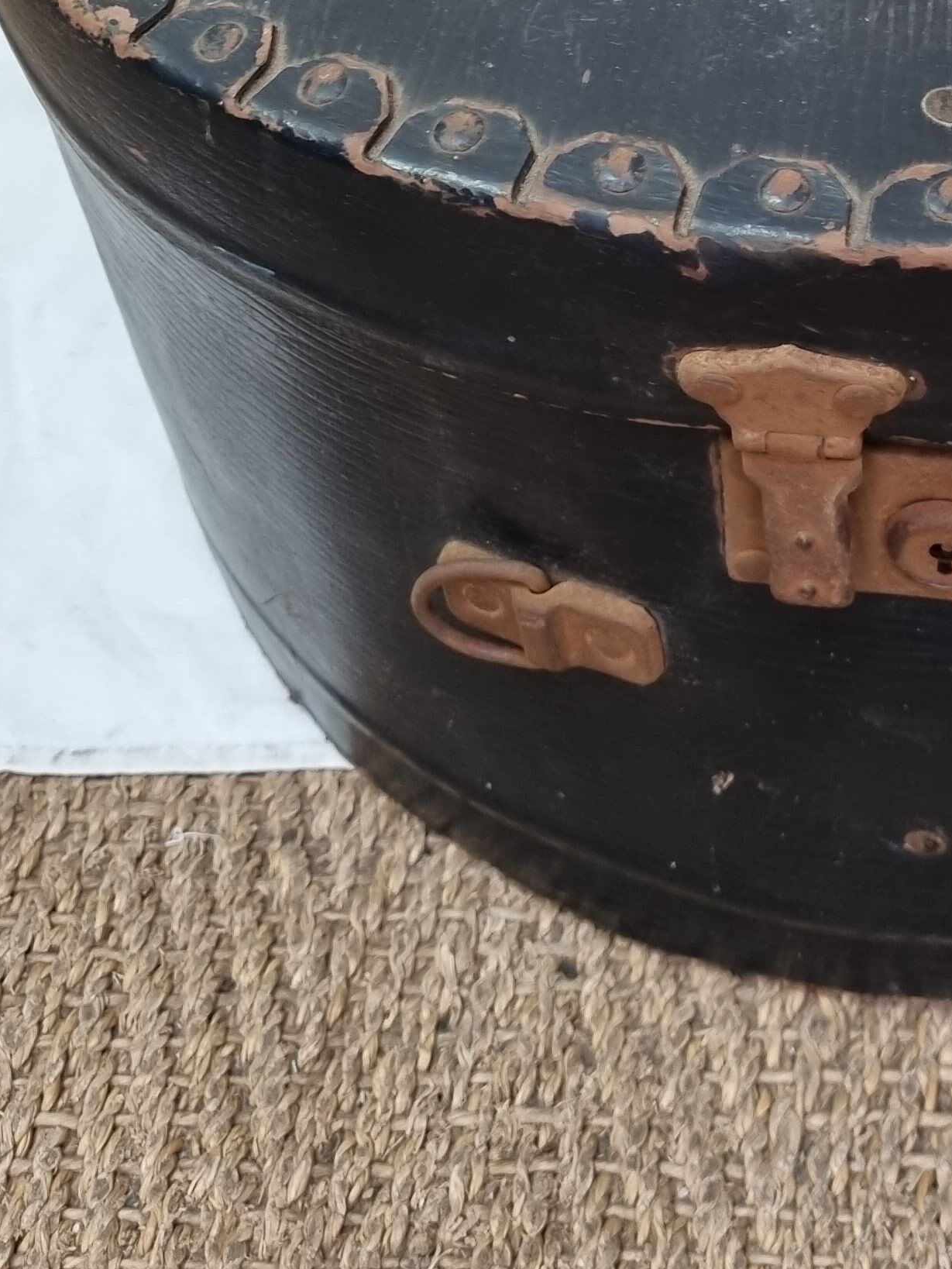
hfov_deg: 22.2
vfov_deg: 28.2
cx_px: 920
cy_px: -31
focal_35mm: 64
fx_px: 2346
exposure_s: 1/50
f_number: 1.8
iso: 200
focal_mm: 5.4
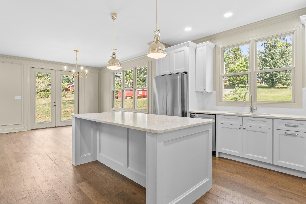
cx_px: 153
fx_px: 170
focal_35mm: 20
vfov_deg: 61.9
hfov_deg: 84.0
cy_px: 102
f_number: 10
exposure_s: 1/2
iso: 250
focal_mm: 13.5
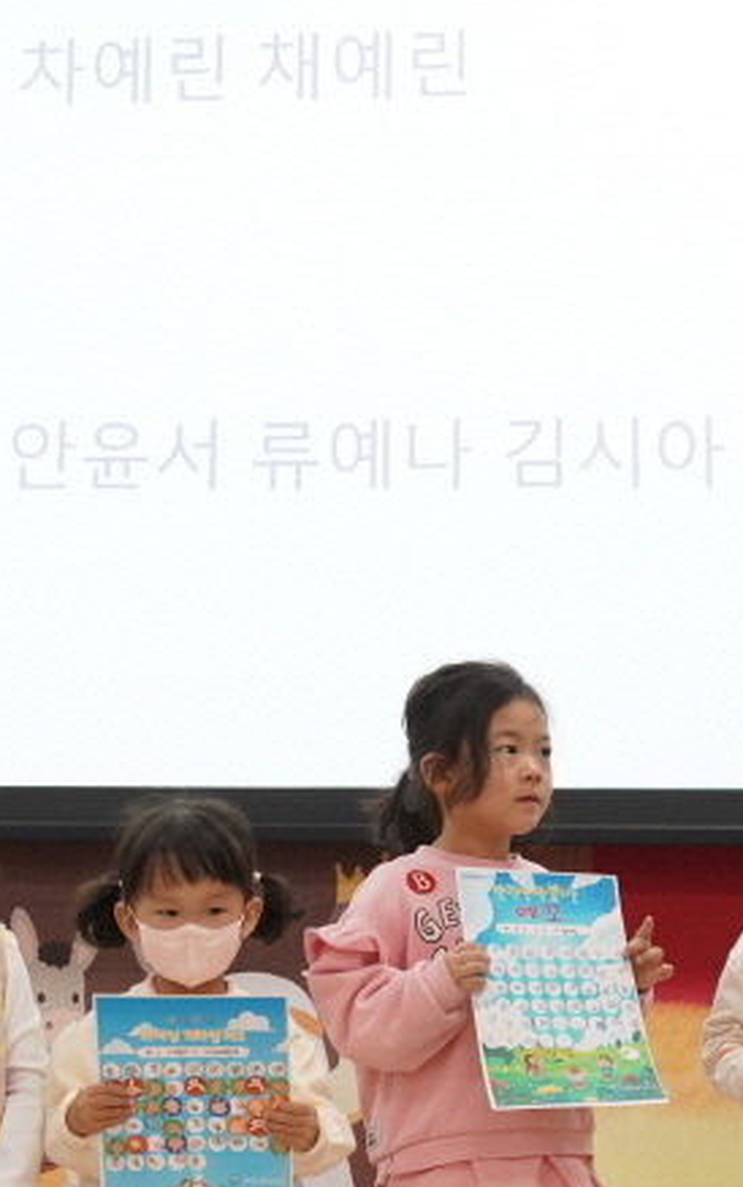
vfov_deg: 21.9
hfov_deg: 13.8
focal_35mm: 95
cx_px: 271
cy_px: 545
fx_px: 3076
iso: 2500
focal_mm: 34
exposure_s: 1/125
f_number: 6.3
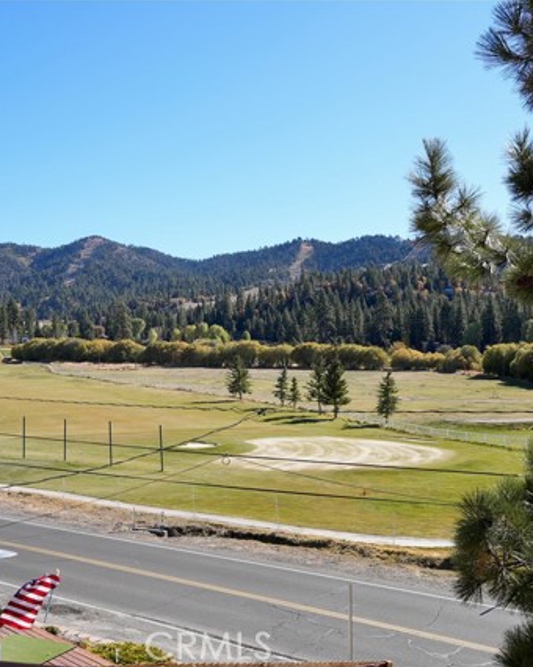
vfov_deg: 44.8
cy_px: 334
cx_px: 265
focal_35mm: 41
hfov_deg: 36.5
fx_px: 808
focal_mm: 29
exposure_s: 1/160
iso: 80
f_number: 6.3
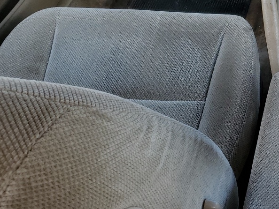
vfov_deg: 20.6
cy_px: 17
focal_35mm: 70
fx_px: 564
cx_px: 320
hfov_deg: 25.4
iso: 50
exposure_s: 1/455
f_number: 1.5
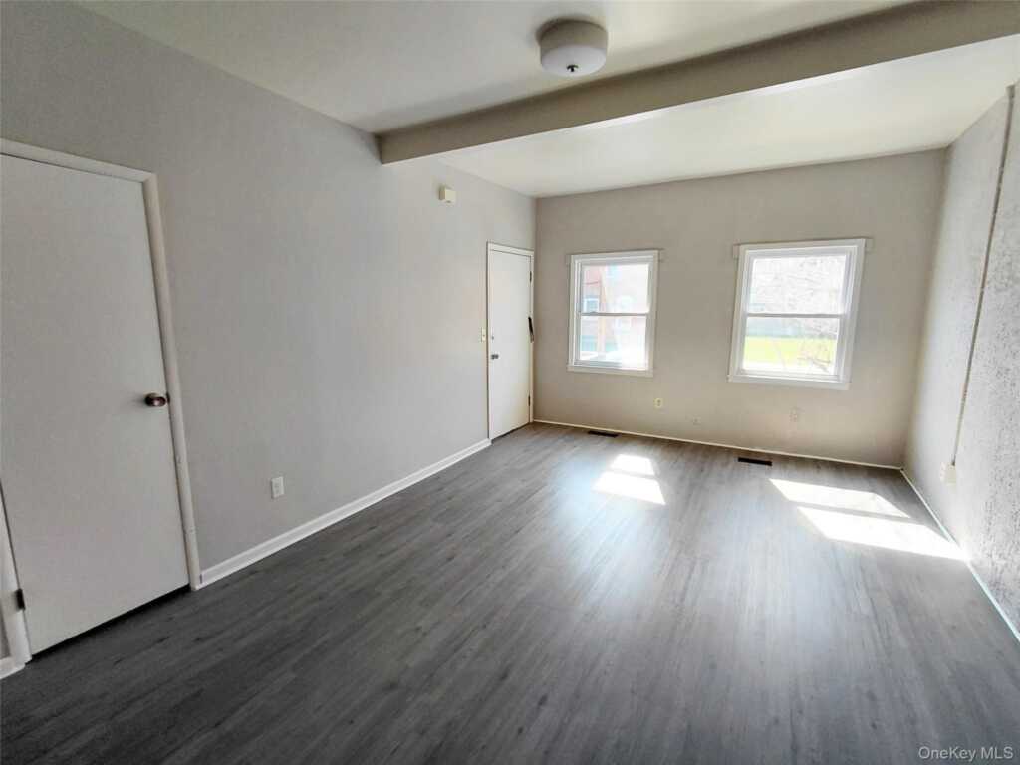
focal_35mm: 16
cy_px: 382
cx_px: 510
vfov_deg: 78.1
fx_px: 471
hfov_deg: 94.5
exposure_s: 1/120
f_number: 2.2
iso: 50
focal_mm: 1.64
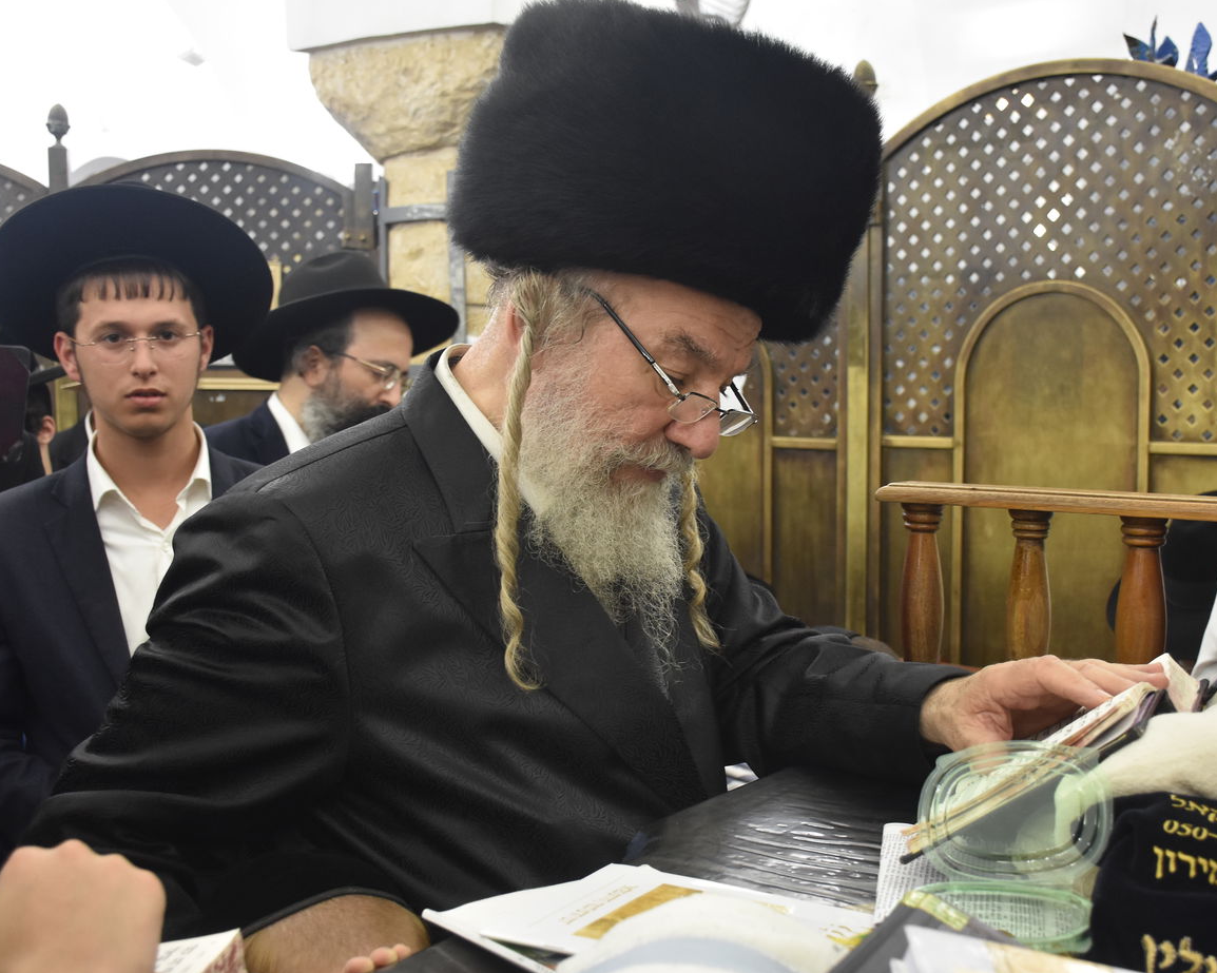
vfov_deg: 36.5
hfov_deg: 44.7
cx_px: 662
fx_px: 1477
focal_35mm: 41
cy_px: 490
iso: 1250
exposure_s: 1/80
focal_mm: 24
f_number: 5.6
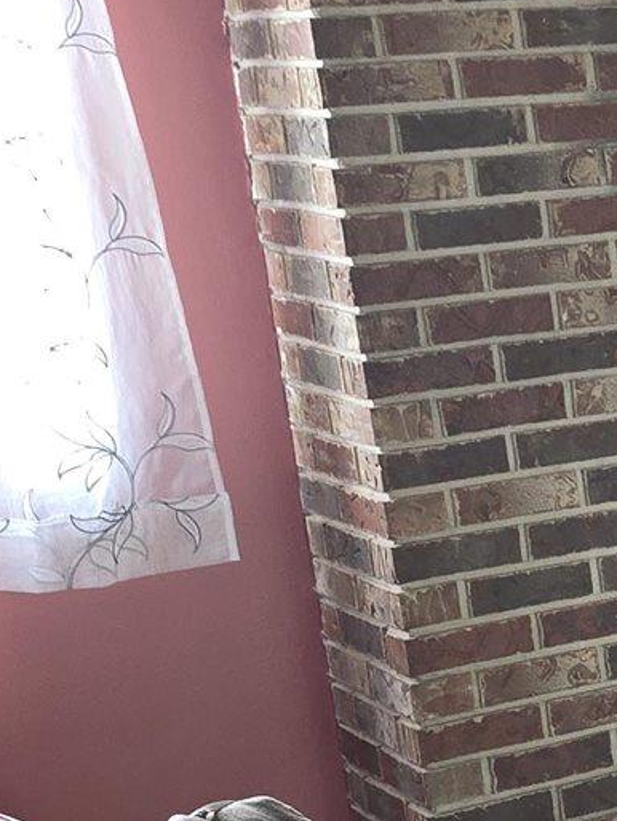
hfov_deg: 12.2
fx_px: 2446
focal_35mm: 103
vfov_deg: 19.0
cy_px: 540
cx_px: 1344
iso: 125
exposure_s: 1/15
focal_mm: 6.3
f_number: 1.7
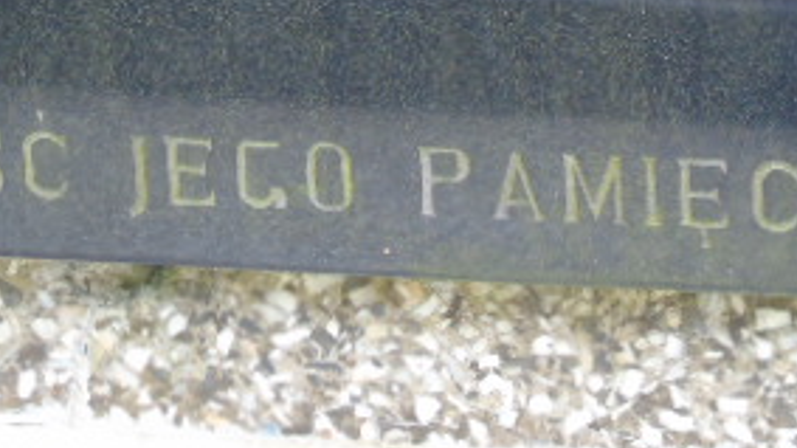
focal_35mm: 232
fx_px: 4902
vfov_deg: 5.2
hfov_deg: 9.3
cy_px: -169
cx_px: 222
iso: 200
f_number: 4.3
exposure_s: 1/40
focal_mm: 17
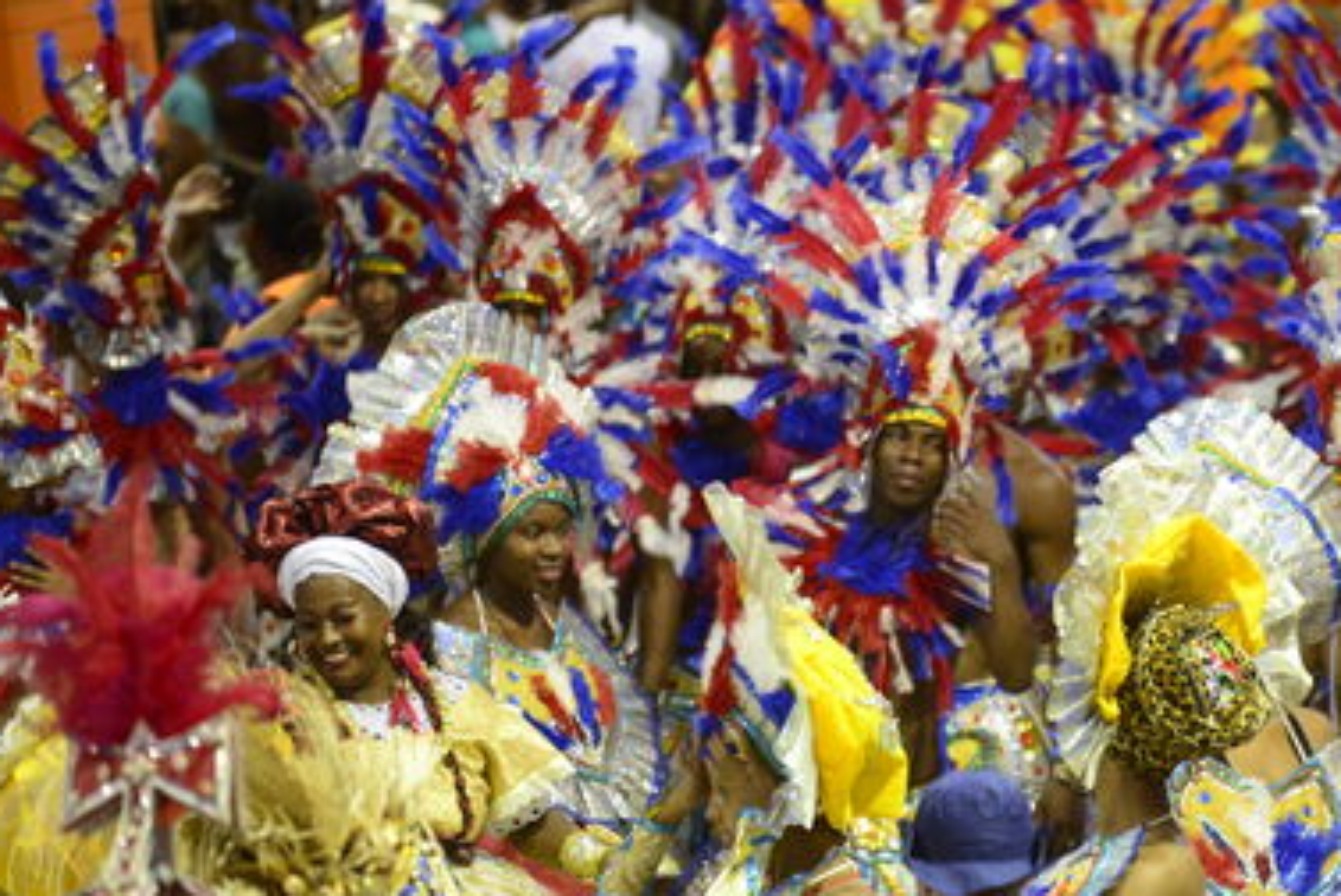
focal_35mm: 388
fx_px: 14464
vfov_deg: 3.5
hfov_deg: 5.3
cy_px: 434
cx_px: 1138
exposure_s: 1/320
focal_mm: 200
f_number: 2.8
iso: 1600
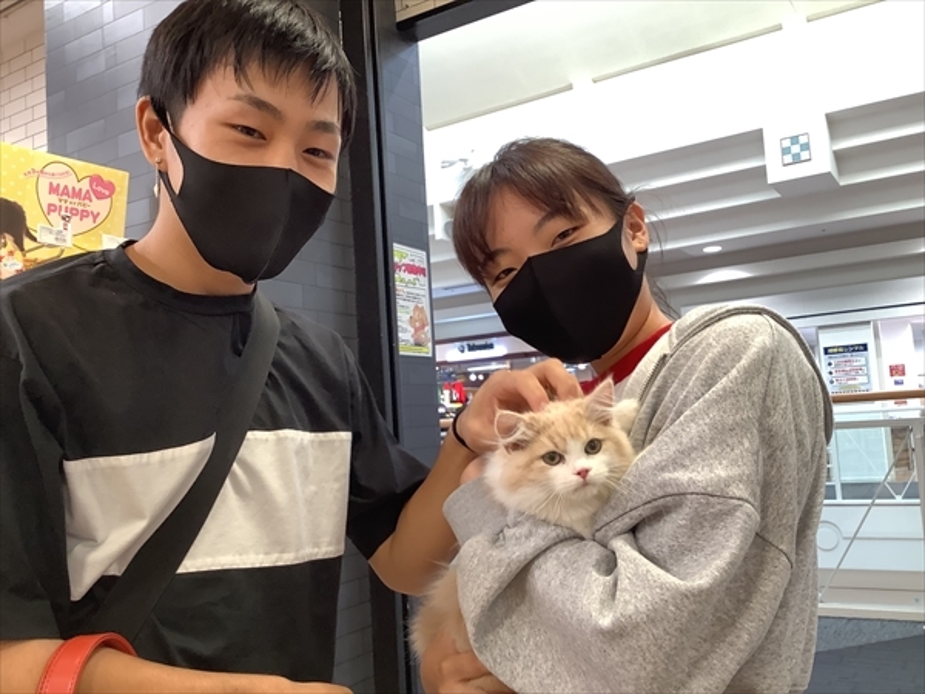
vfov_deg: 45.4
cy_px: 347
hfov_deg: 58.4
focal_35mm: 31
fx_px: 828
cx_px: 462
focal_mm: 3.3
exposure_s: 1/50
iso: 100
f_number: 2.4
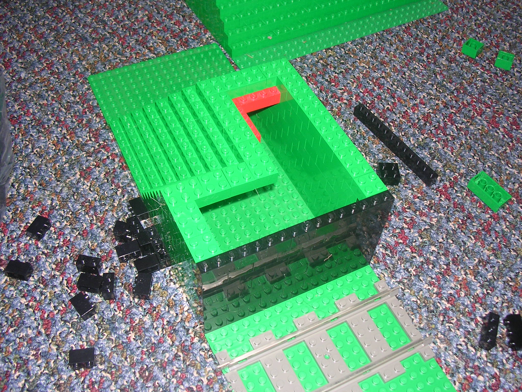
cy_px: 196
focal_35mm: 38
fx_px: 573
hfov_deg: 49.0
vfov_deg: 37.7
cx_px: 261
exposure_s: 1/60.1
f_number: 2.8
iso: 100
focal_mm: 5.8
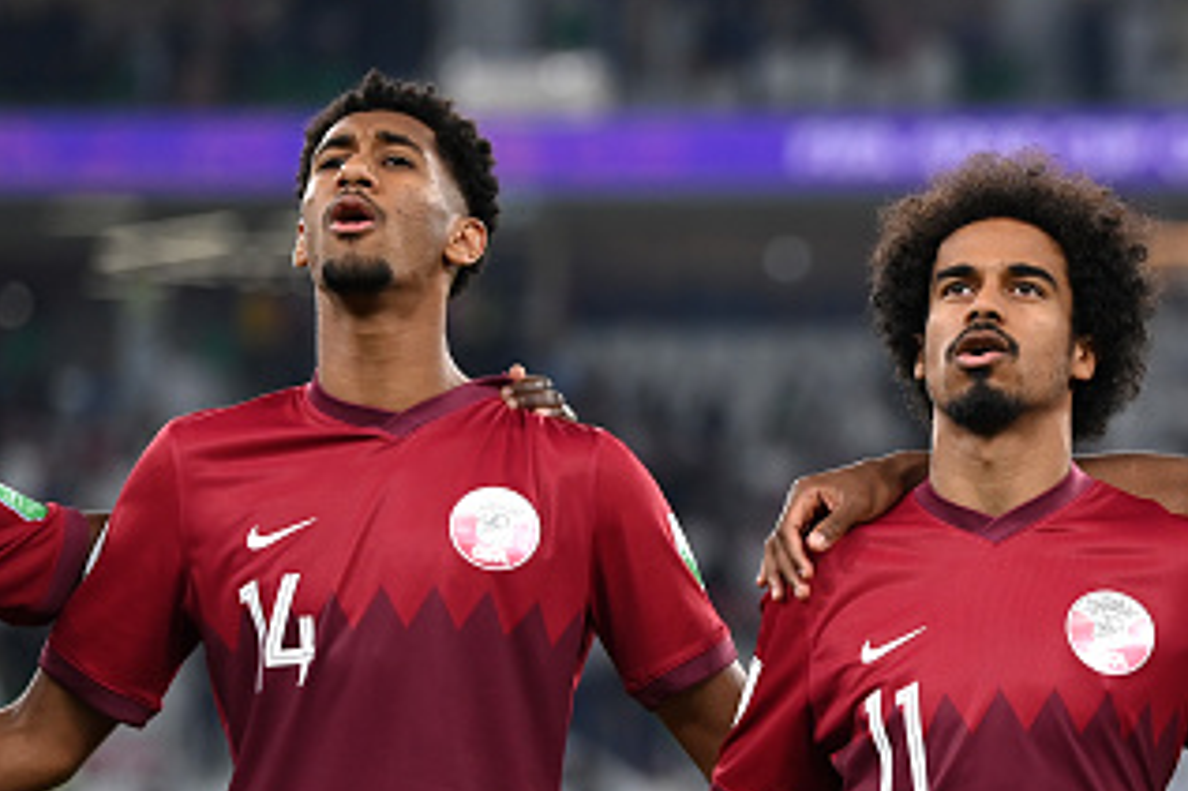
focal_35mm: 272
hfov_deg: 7.6
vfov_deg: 5.0
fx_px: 8971
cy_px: 596
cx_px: 982
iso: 1600
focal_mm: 145
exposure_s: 1/1600
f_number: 2.8
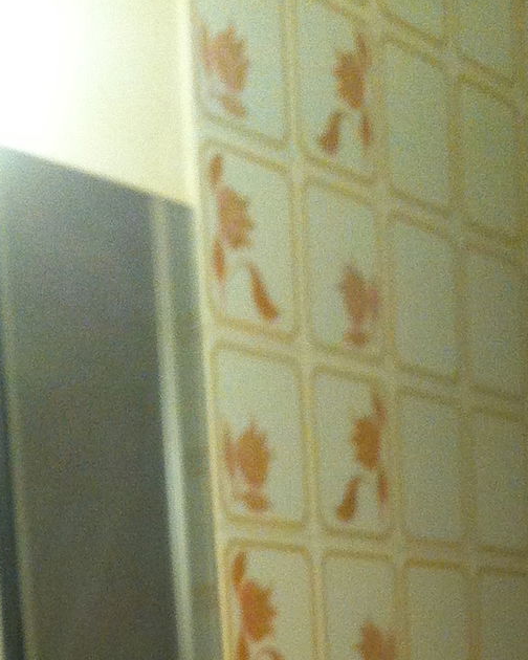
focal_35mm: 116
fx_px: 2266
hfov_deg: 13.2
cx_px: 478
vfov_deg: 14.9
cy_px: 1095
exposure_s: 1/15
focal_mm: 3.85
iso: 200
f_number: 2.8
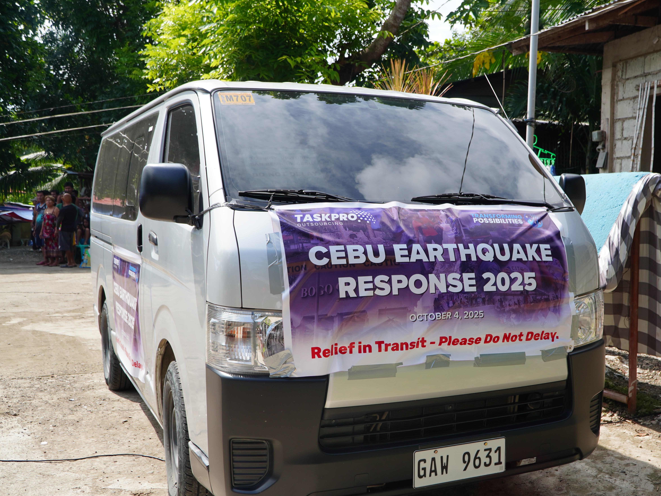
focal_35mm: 37
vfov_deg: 38.6
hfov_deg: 49.5
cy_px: 278
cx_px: 423
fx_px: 707
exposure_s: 1/400
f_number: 5
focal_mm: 20
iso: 100
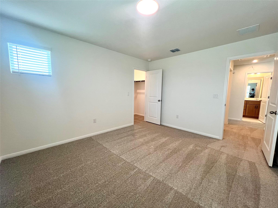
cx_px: 139
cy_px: 104
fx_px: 104
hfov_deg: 106.2
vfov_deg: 89.9
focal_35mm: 13
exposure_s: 1/120
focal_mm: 1.57
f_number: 1.8
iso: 100
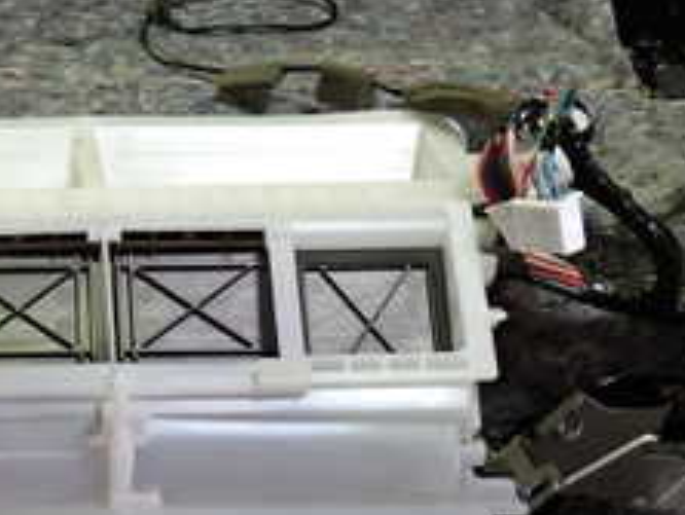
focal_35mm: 81
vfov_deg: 17.9
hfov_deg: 21.8
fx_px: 1605
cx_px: -194
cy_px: 487
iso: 250
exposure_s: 1/30
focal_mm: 5.4
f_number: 2.3
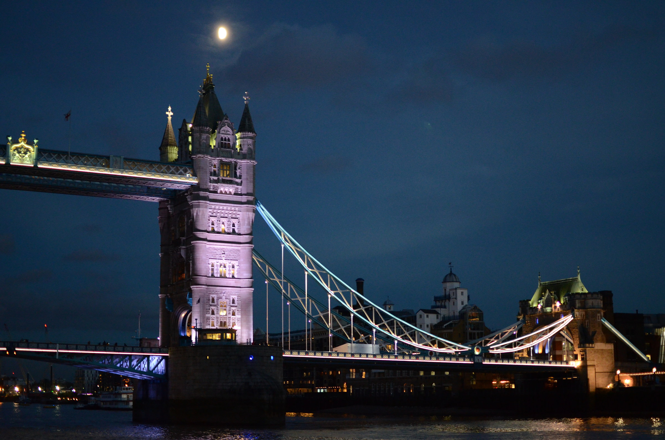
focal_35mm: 52
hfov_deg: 37.9
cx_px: 332
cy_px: 220
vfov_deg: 25.6
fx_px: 968
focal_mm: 35
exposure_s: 1/50
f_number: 1.8
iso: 2000
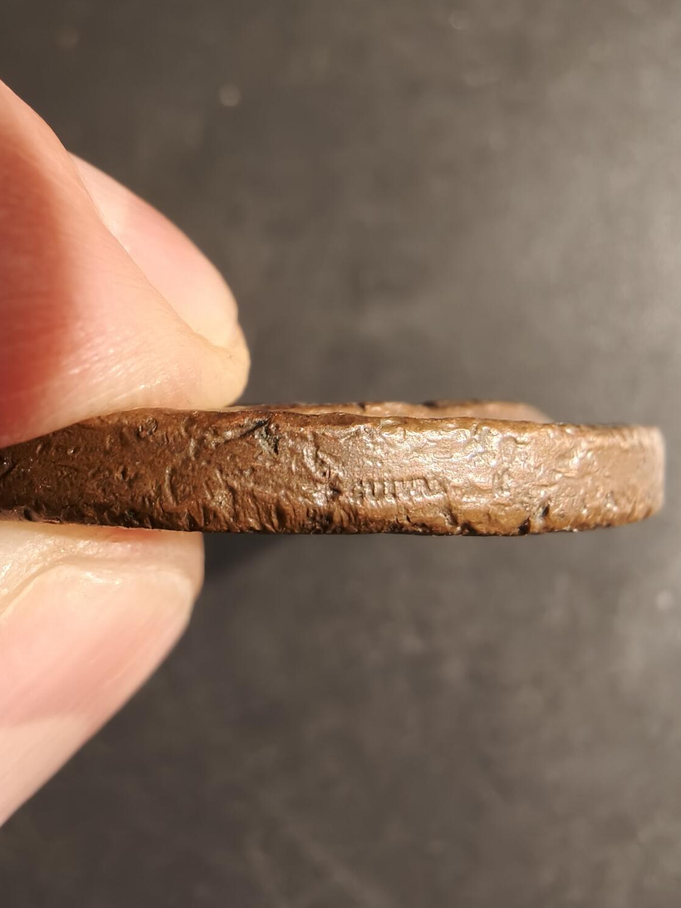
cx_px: 373
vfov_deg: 63.0
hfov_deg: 49.7
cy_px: 532
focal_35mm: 28
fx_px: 735
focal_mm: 2.32
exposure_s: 1/50
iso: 250
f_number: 2
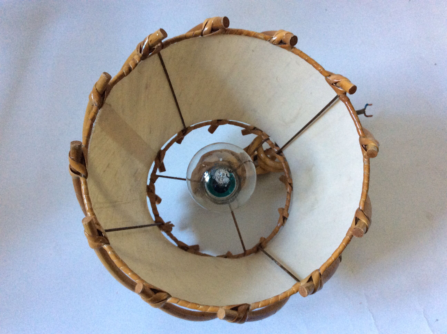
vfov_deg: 44.1
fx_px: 413
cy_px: 167
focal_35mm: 32
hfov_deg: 56.9
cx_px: 224
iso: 200
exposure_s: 1/25
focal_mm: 3.3
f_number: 2.4
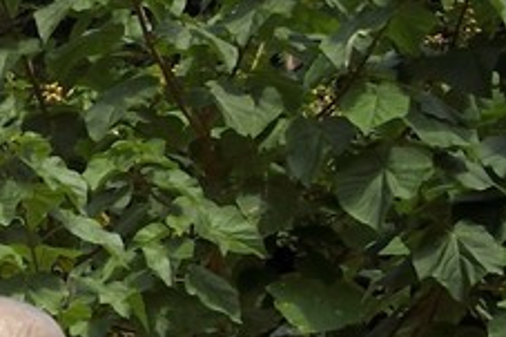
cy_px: 399
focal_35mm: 247
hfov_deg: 7.0
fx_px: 3469
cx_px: -1266
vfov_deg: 5.5
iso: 200
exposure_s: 1/250
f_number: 16
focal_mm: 35
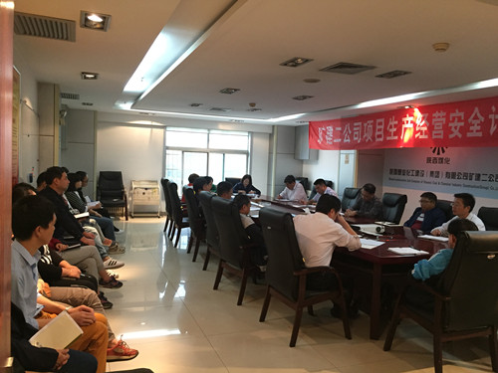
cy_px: 186
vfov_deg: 48.2
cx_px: 249
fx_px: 417
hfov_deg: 61.7
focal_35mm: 29
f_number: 2.2
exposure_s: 1/20
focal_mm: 4.15
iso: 250
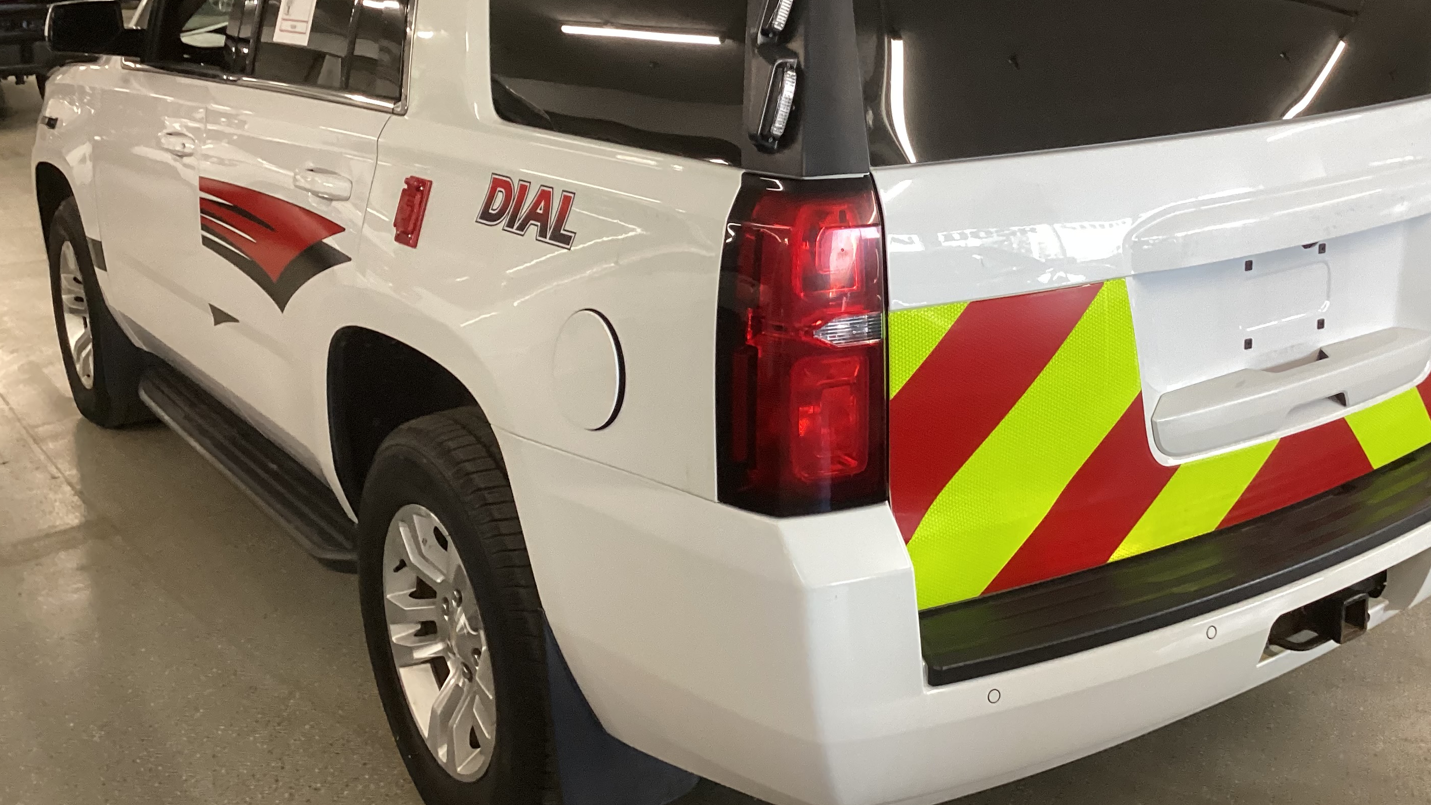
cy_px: 249
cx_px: 805
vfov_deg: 30.1
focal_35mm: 39
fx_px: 1480
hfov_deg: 51.5
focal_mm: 3.3
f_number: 2.4
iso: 160
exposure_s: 1/60
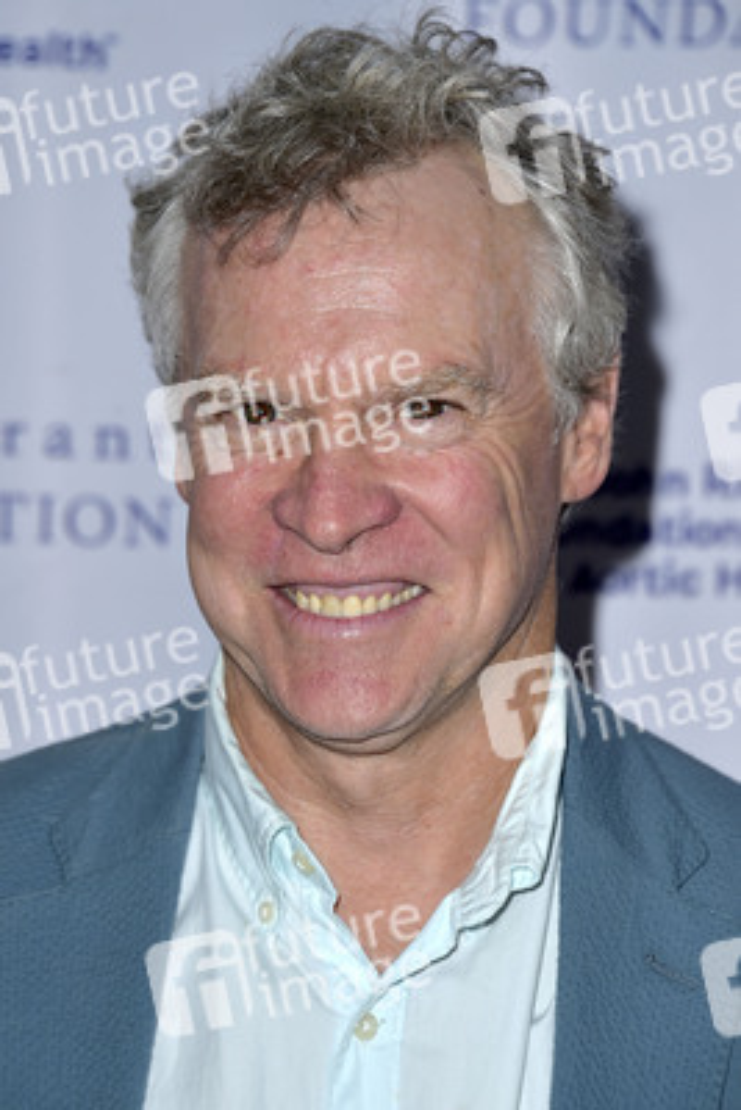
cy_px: 555
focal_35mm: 160
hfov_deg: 8.6
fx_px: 4935
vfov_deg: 12.8
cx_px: 370
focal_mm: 160
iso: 250
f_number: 6.3
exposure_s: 1/250
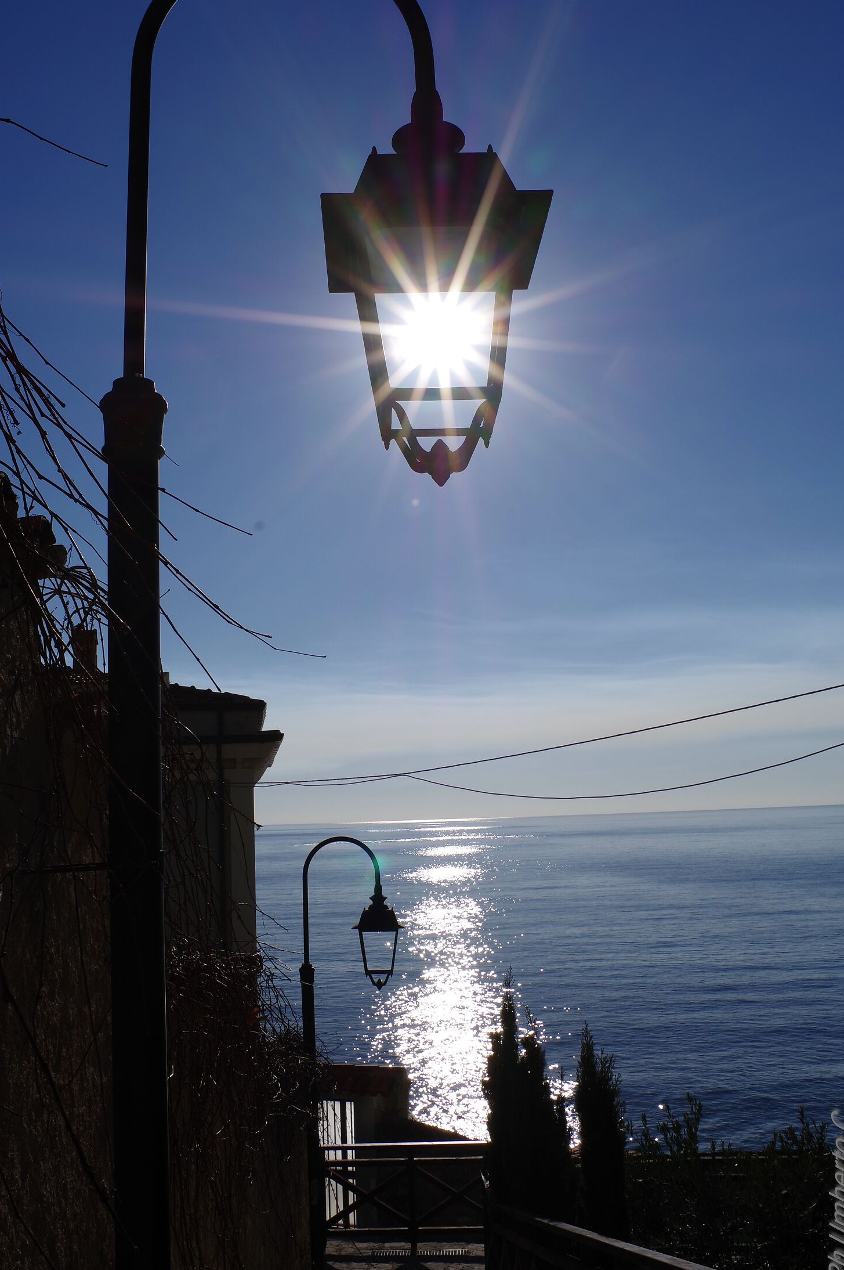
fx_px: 1217
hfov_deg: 38.2
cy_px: 596
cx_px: 405
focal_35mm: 35
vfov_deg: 55.0
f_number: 18
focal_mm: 21
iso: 100
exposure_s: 1/400
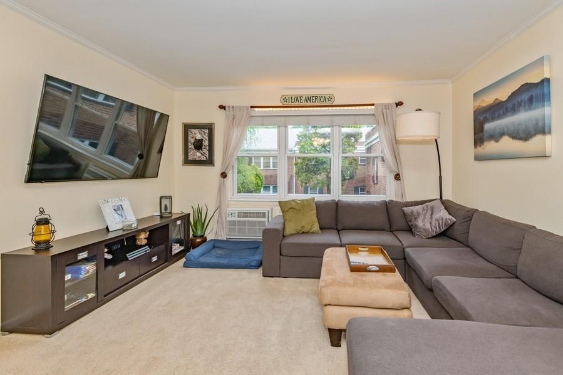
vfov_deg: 73.8
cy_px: 188
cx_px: 282
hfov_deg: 96.7
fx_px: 250
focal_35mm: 16
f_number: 8
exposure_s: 1/100
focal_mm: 16
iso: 320
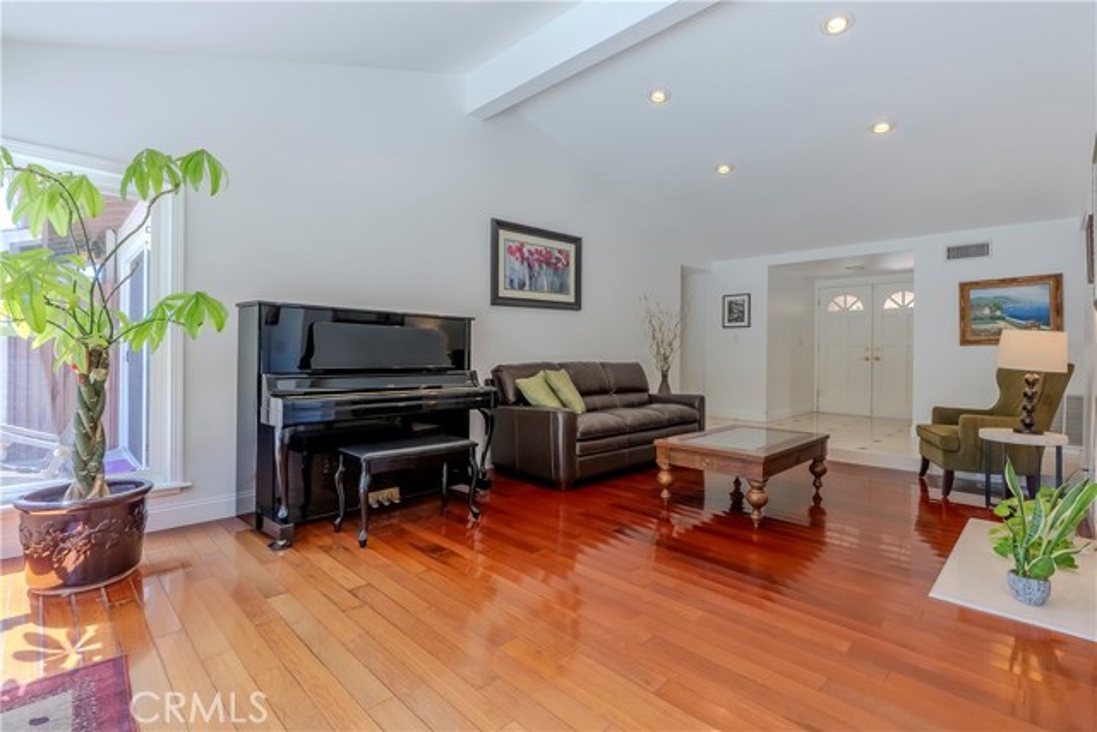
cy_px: 366
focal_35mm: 16
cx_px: 548
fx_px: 488
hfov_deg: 96.7
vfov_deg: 73.8
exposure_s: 1/25
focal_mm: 16
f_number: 9
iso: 100
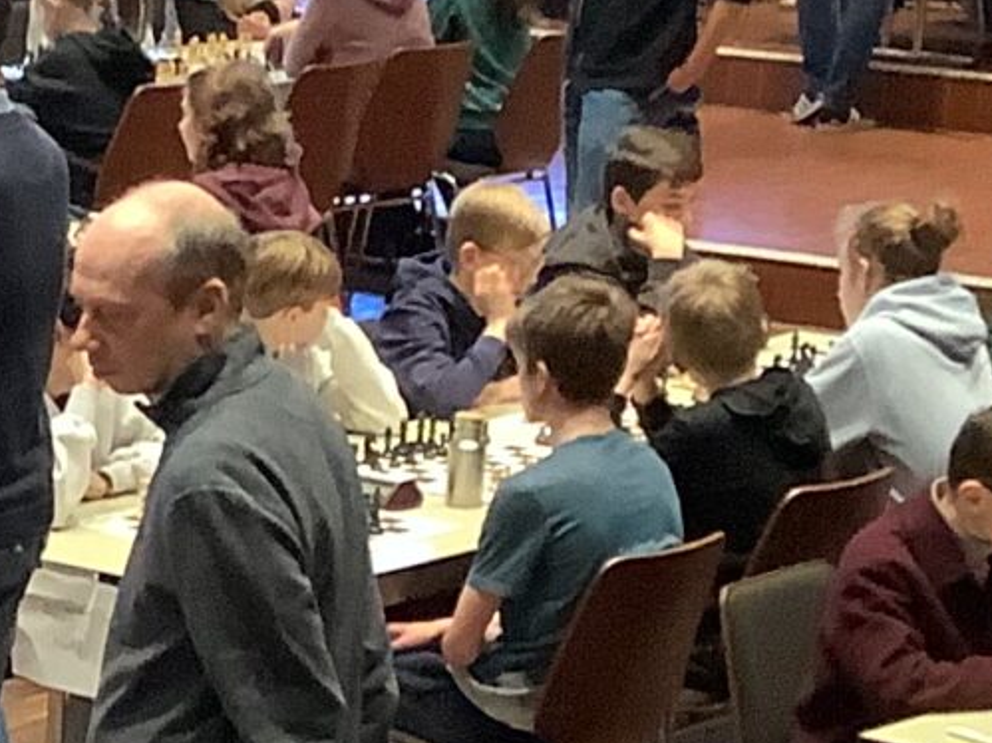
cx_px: -410
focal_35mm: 159
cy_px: 962
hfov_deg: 12.0
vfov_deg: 9.2
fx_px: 4555
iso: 320
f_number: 2.4
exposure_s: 1/50
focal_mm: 3.3
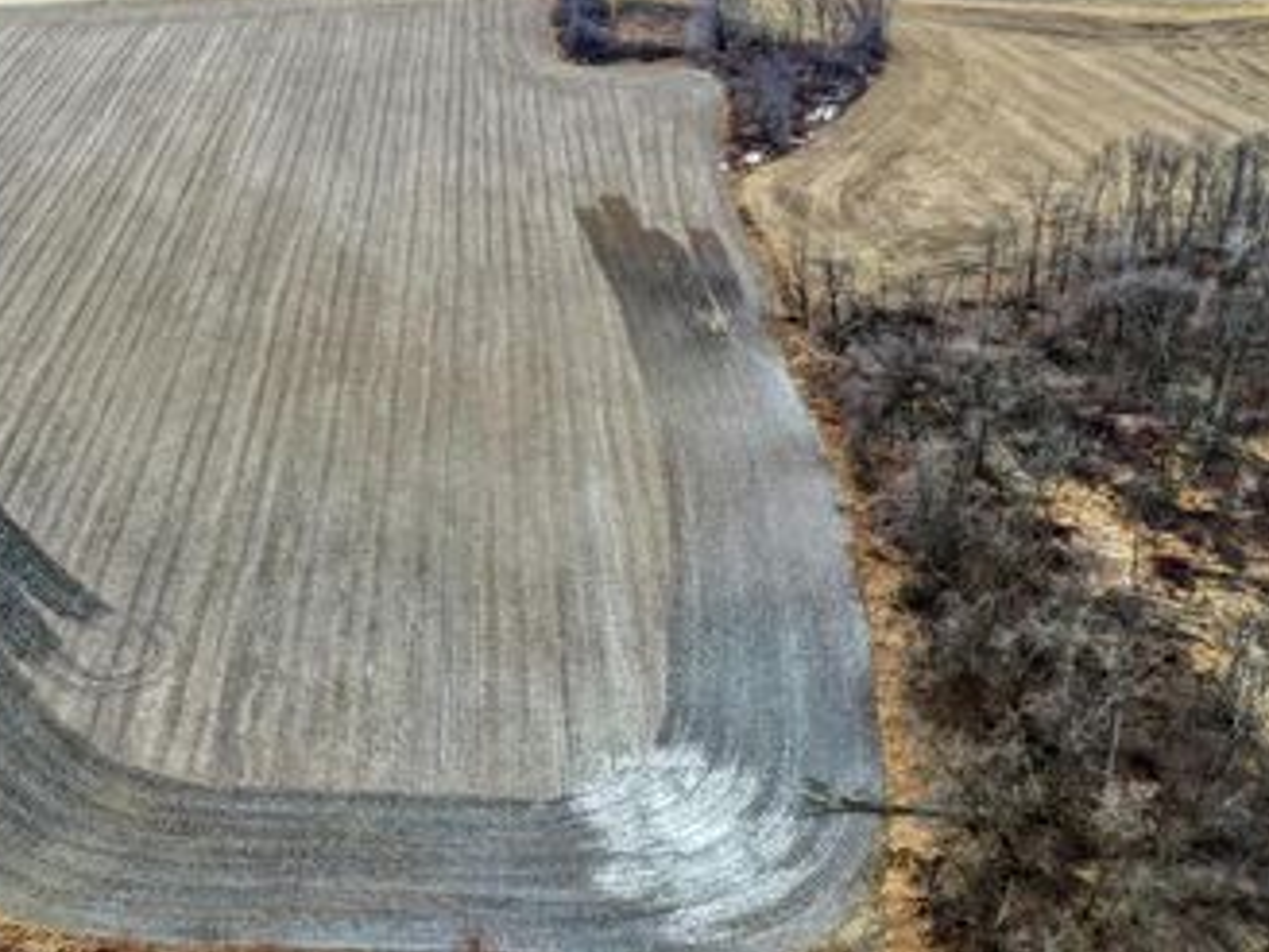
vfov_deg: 35.1
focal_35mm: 41
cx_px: 352
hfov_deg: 44.6
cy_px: 486
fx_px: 1503
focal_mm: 10.3
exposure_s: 1/80
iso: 100
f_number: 4
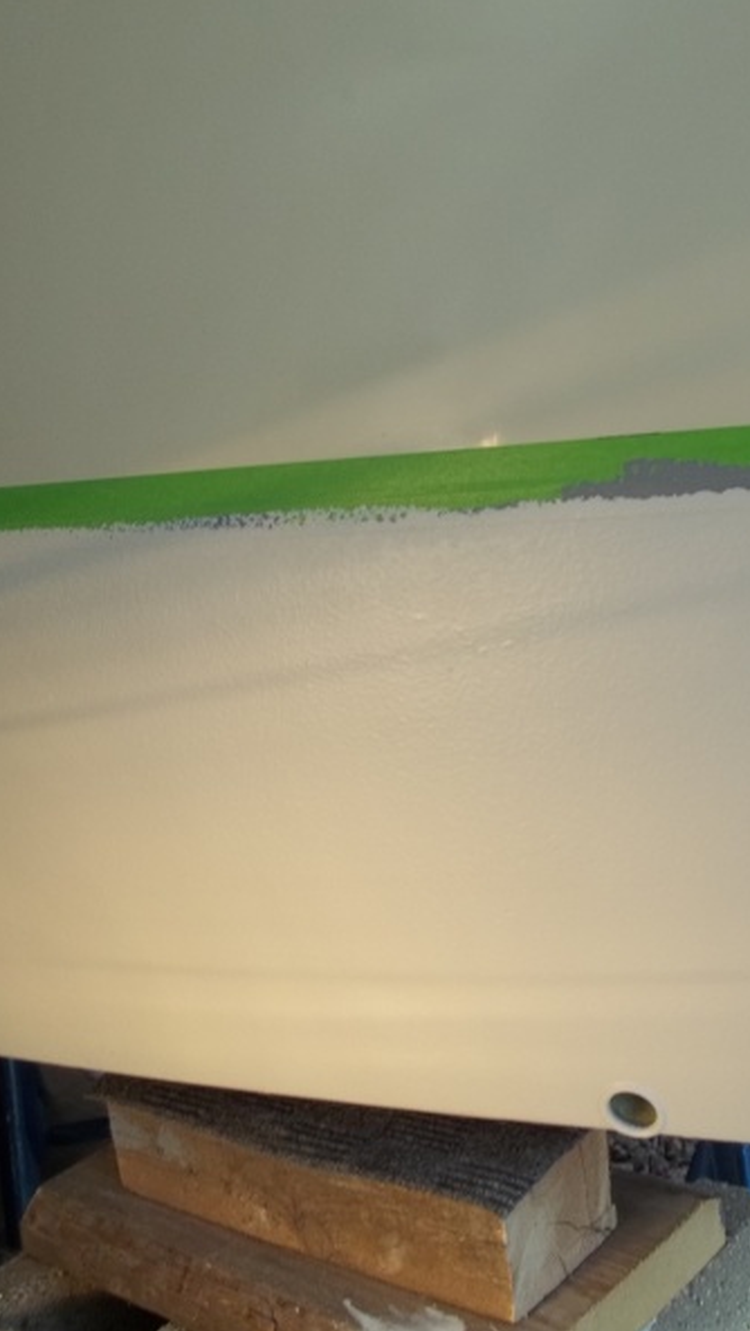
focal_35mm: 47
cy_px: 664
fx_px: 1660
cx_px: 382
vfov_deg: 43.7
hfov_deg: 25.5
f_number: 8.8
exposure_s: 1/80
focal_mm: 5.7
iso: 64
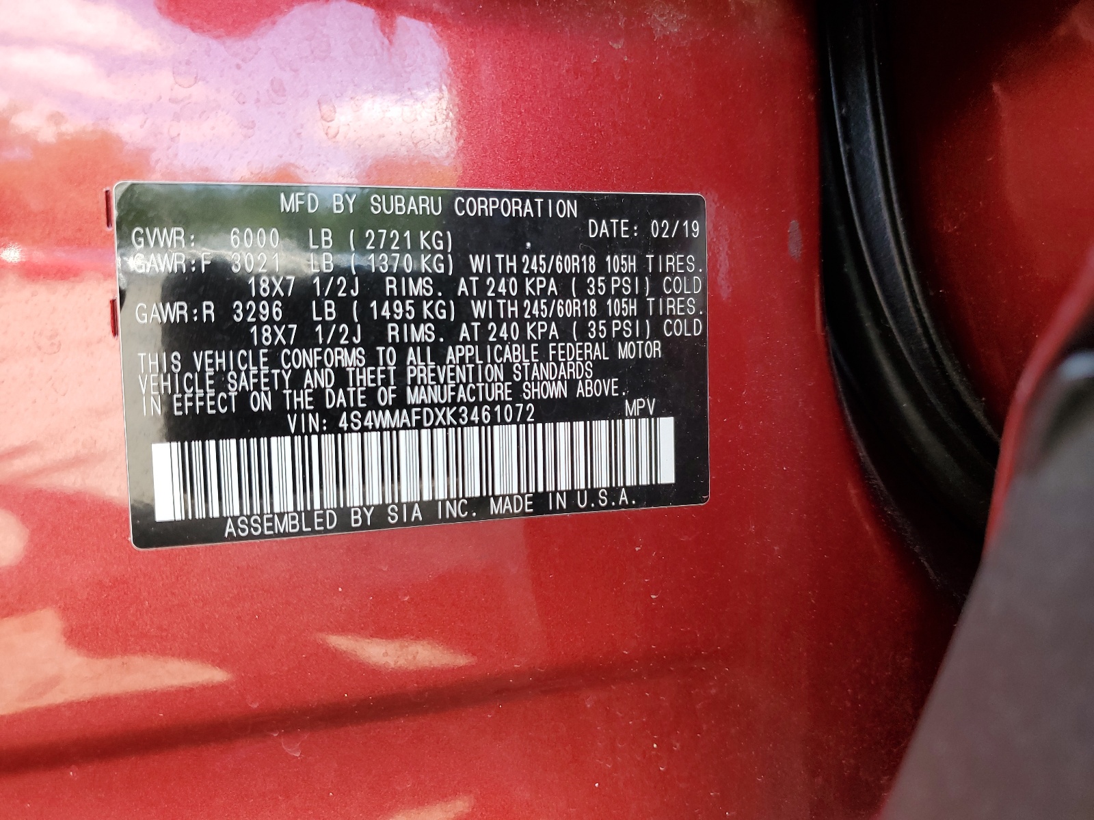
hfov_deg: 67.3
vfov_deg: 53.1
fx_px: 822
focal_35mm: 26
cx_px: 547
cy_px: 410
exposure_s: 1/120
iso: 59
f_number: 1.5
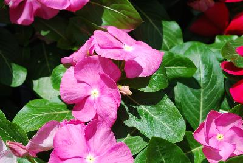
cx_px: 122
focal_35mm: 60
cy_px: 82
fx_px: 406
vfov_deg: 22.7
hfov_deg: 33.4
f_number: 8
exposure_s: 1/250
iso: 100
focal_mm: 40
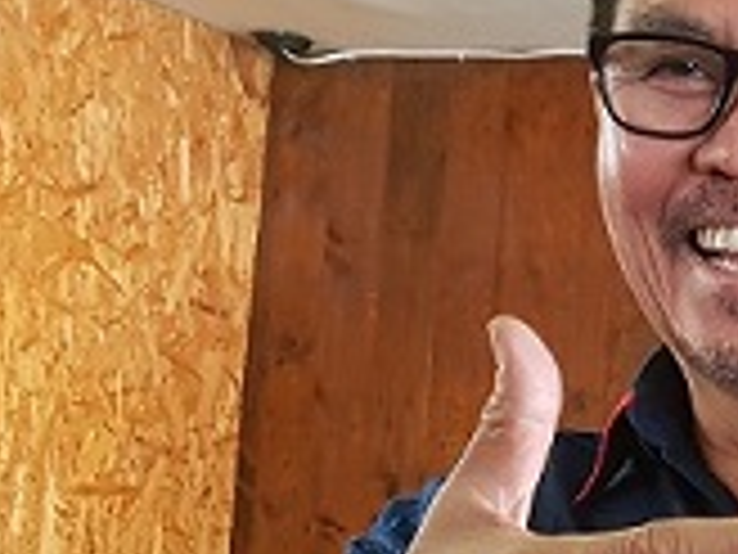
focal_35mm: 95
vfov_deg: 15.3
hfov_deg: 17.4
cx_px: 1269
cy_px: 568
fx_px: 2025
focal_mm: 4.2
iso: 200
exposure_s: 1/15
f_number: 1.7
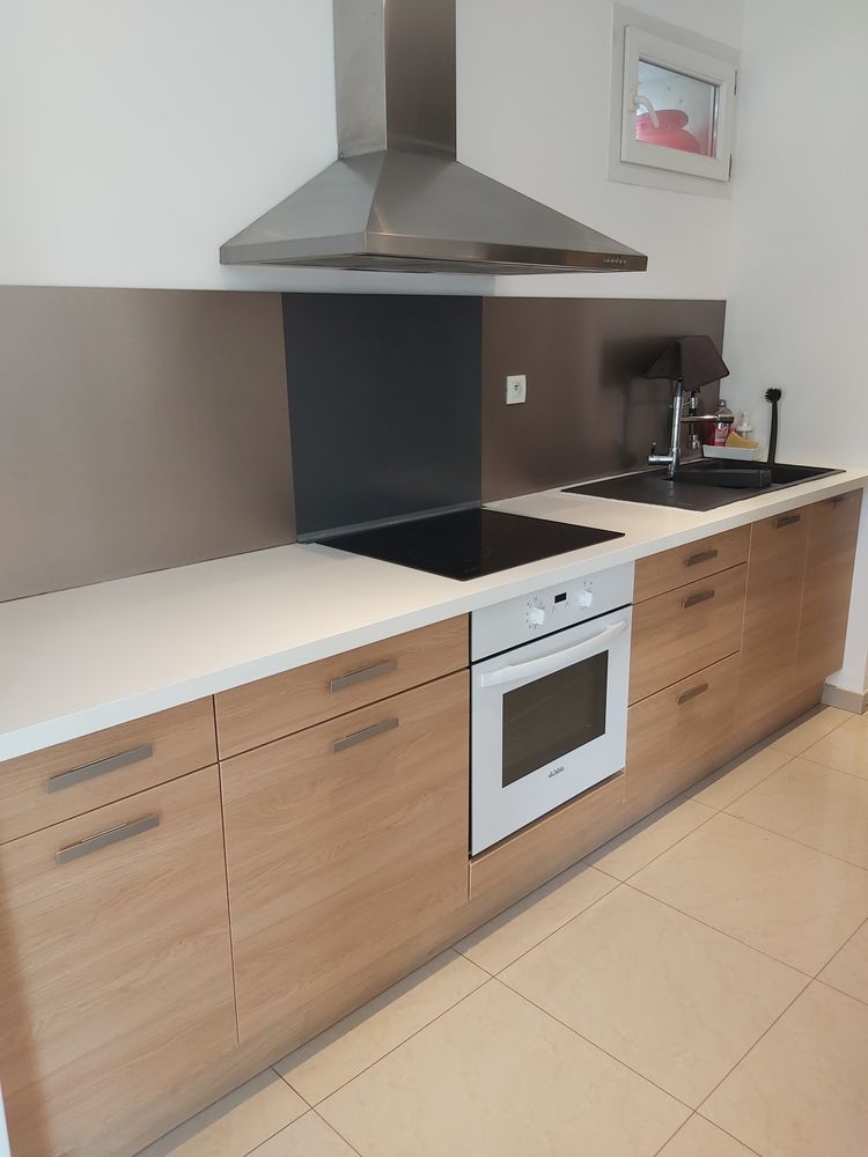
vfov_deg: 67.3
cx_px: 434
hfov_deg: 53.1
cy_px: 578
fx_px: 869
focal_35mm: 26
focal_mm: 3.92
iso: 100
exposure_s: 1/50
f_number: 1.7
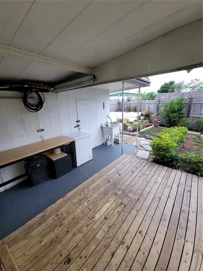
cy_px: 136
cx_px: 102
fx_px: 102
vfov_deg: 106.2
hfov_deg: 89.9
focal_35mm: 13
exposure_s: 1/60
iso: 160
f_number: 2.2
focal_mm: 2.2
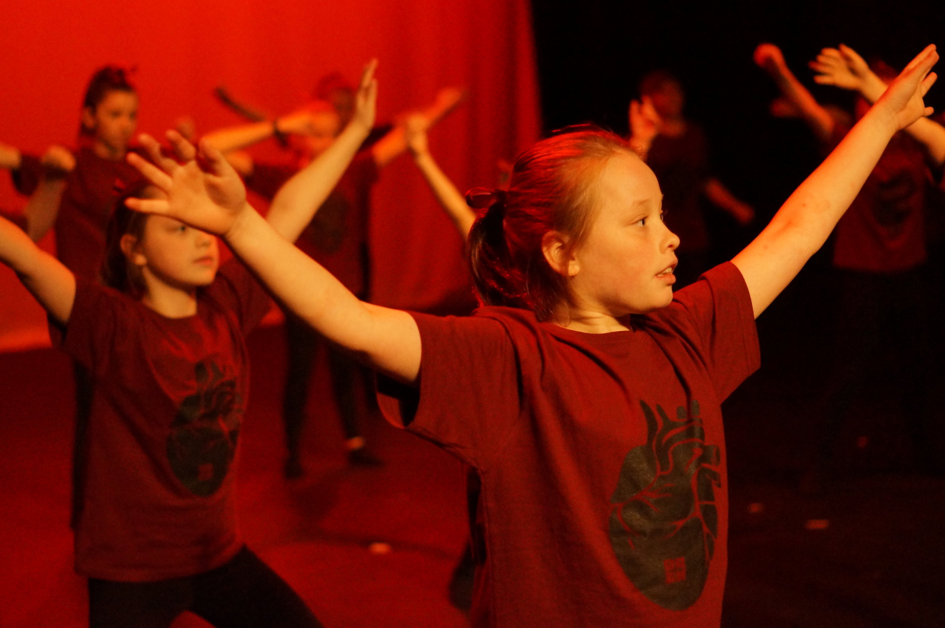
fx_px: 1967
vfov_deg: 18.1
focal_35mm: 75
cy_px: 314
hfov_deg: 27.0
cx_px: 472
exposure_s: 1/200
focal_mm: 50
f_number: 2.2
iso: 3200
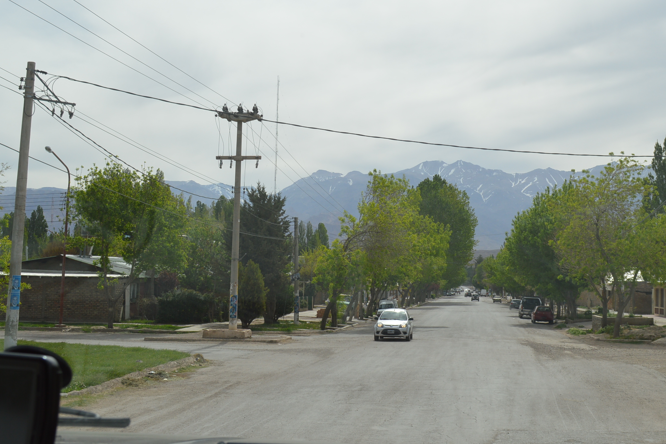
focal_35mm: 54
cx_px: 417
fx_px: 999
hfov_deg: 36.7
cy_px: 181
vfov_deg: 25.0
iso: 100
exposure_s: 1/320
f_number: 9
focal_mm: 24
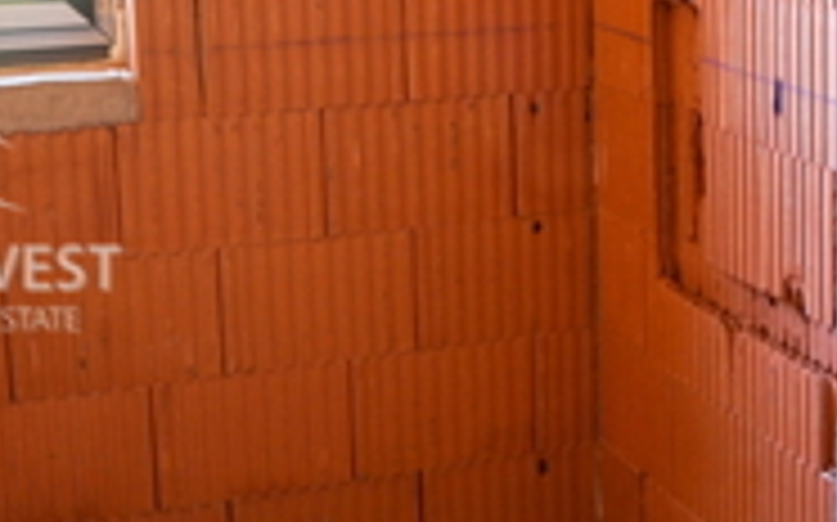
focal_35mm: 79
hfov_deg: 25.6
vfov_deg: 16.5
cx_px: 693
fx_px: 1801
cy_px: 176
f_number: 4
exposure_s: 1/13
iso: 160
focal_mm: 12
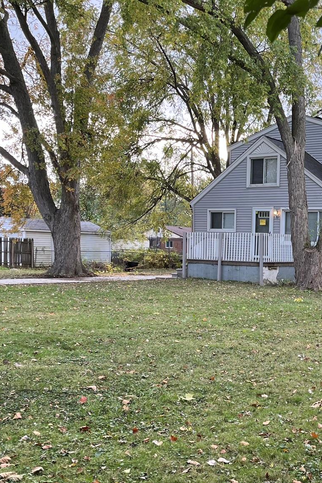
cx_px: 304
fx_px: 644
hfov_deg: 26.9
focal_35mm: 48
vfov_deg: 40.8
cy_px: 308
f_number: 1.6
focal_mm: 5.1
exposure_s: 1/164
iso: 40
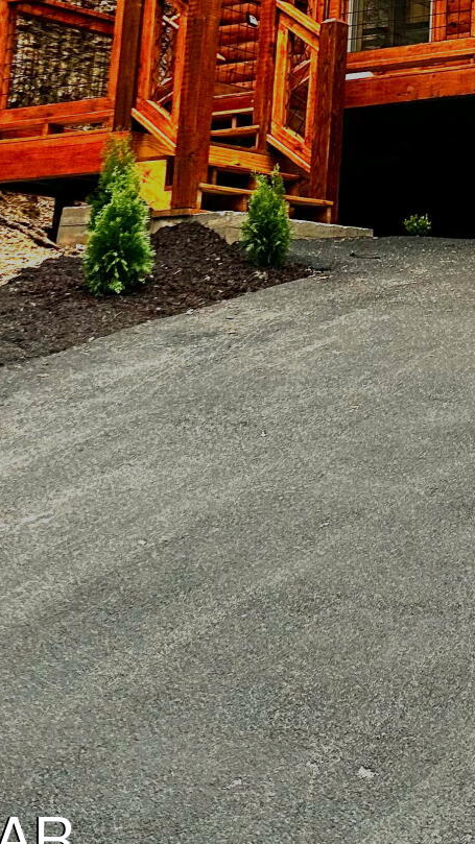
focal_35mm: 70
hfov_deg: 16.2
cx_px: 639
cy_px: -108
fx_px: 1568
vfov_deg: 27.3
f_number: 1.5
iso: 125
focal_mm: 5.7
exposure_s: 1/121
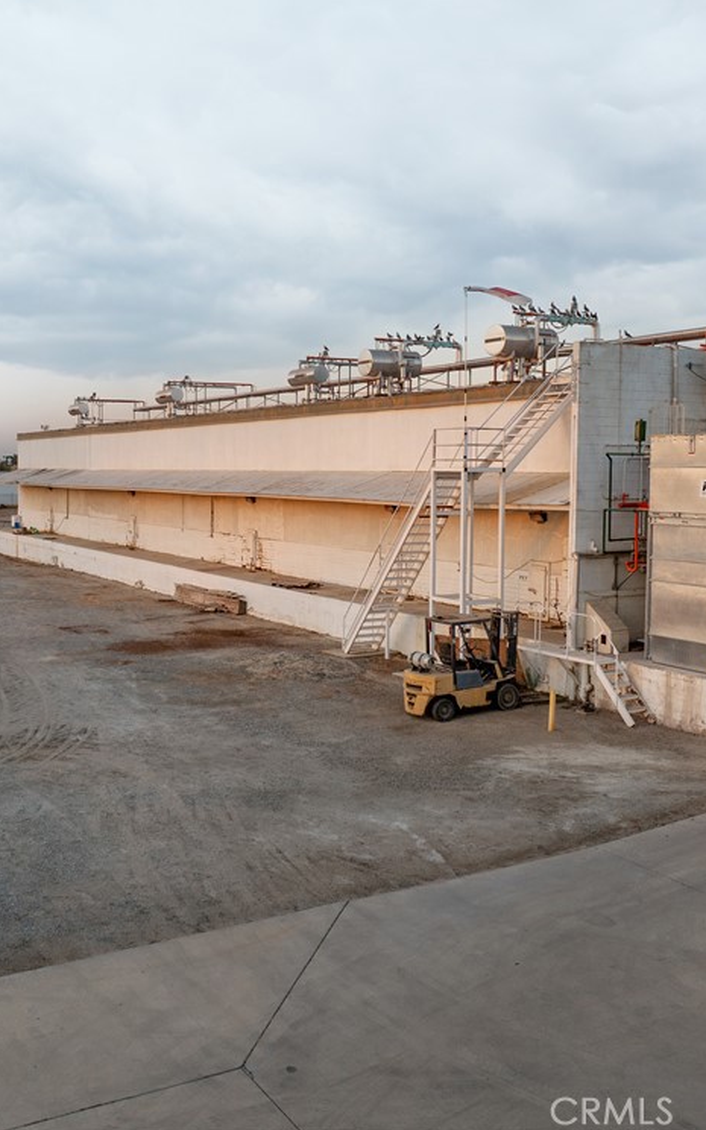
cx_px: 234
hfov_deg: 35.9
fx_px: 1077
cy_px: 551
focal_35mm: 35
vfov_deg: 55.3
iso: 140
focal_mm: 12.29
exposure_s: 1/240
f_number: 2.8
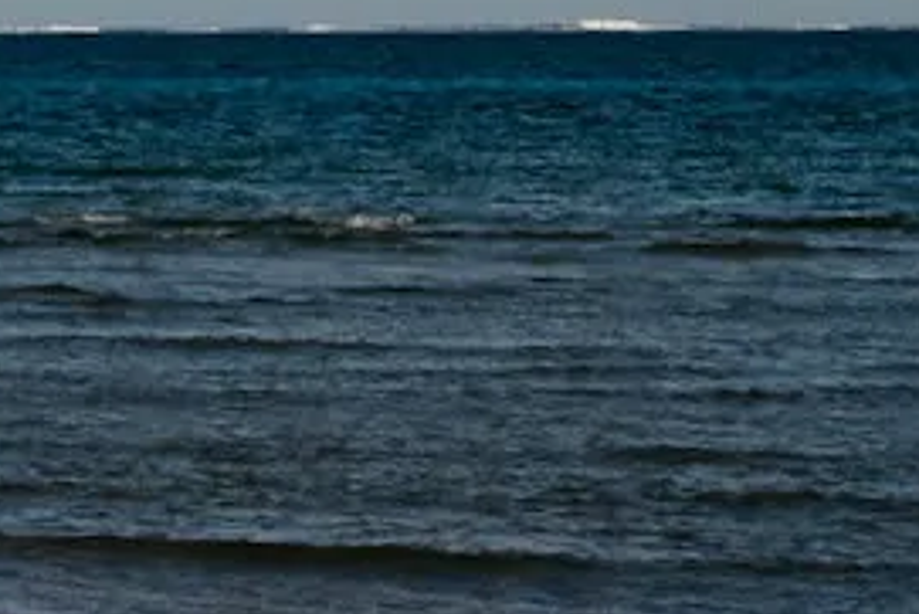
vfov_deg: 6.3
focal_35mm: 211
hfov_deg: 9.4
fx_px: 5389
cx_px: -560
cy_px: -597
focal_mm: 52
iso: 100
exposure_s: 1/160
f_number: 6.3
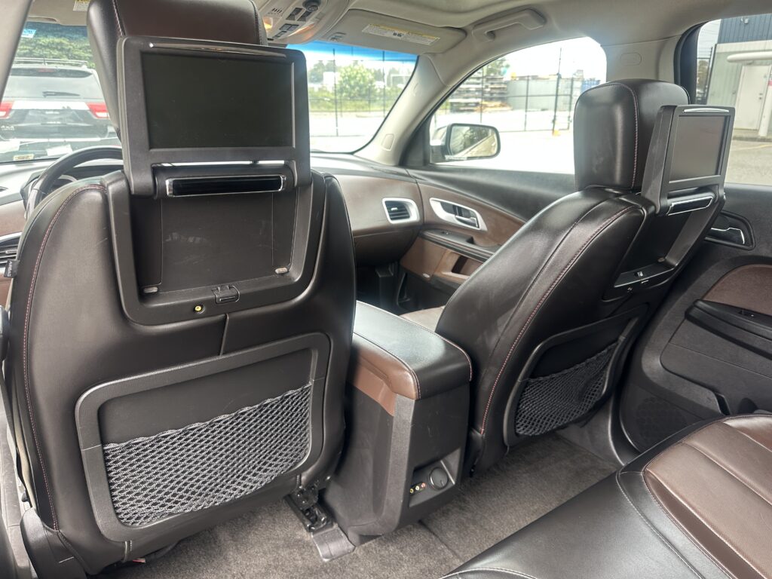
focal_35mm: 24
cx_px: 386
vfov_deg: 56.8
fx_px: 535
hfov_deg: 71.6
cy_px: 290
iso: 125
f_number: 1.78
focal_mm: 6.86
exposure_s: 1/121
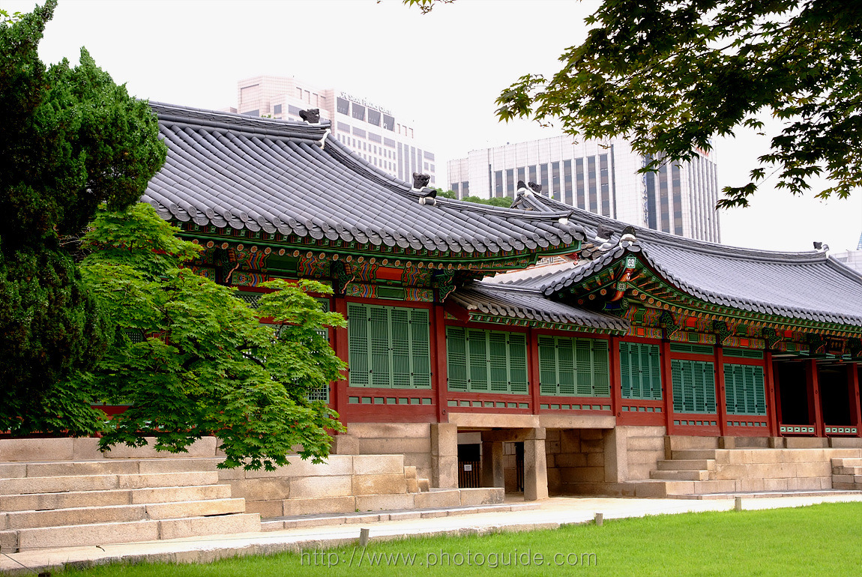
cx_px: 431
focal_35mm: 51
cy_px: 288
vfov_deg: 26.6
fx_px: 1223
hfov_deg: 38.8
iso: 160
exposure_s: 1/60
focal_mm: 34
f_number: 6.3
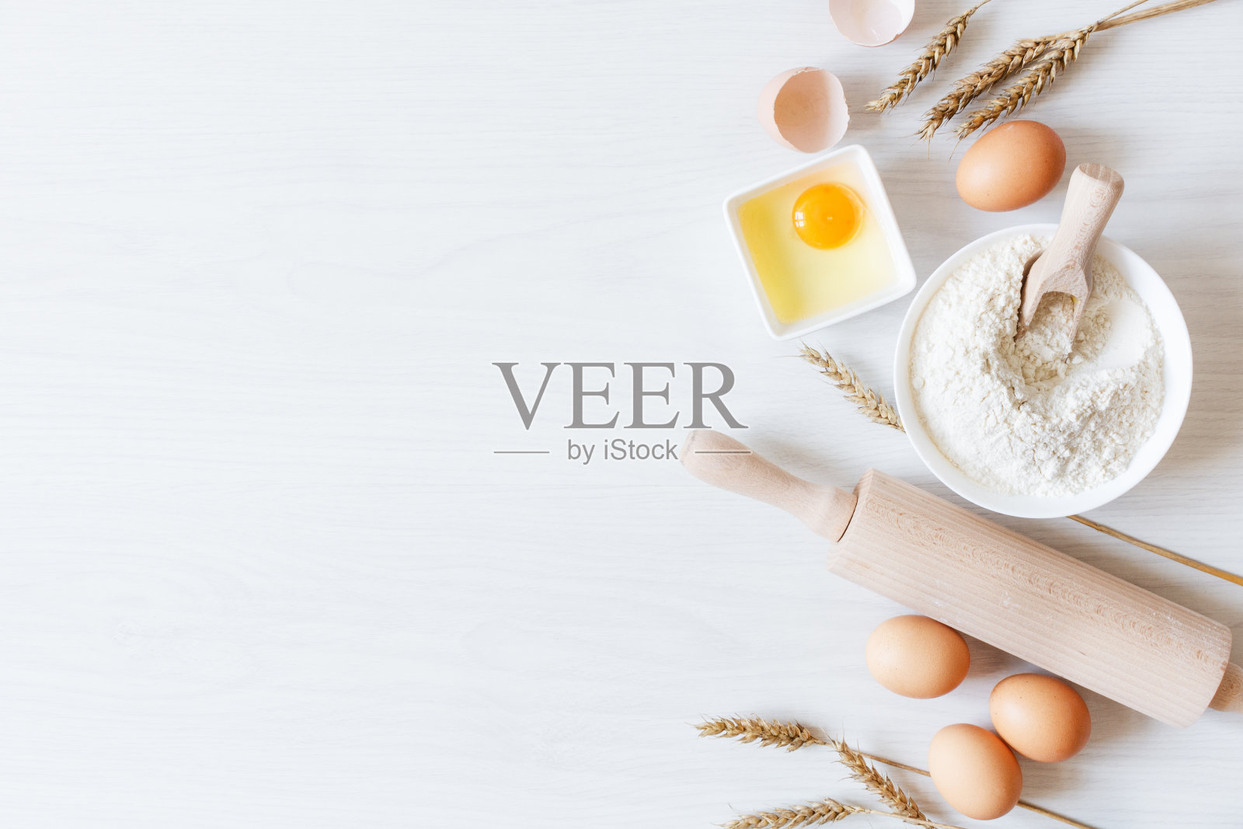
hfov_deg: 37.8
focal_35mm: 52
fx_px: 1813
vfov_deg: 25.8
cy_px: 414
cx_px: 622
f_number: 9
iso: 125
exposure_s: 1/6
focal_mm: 35
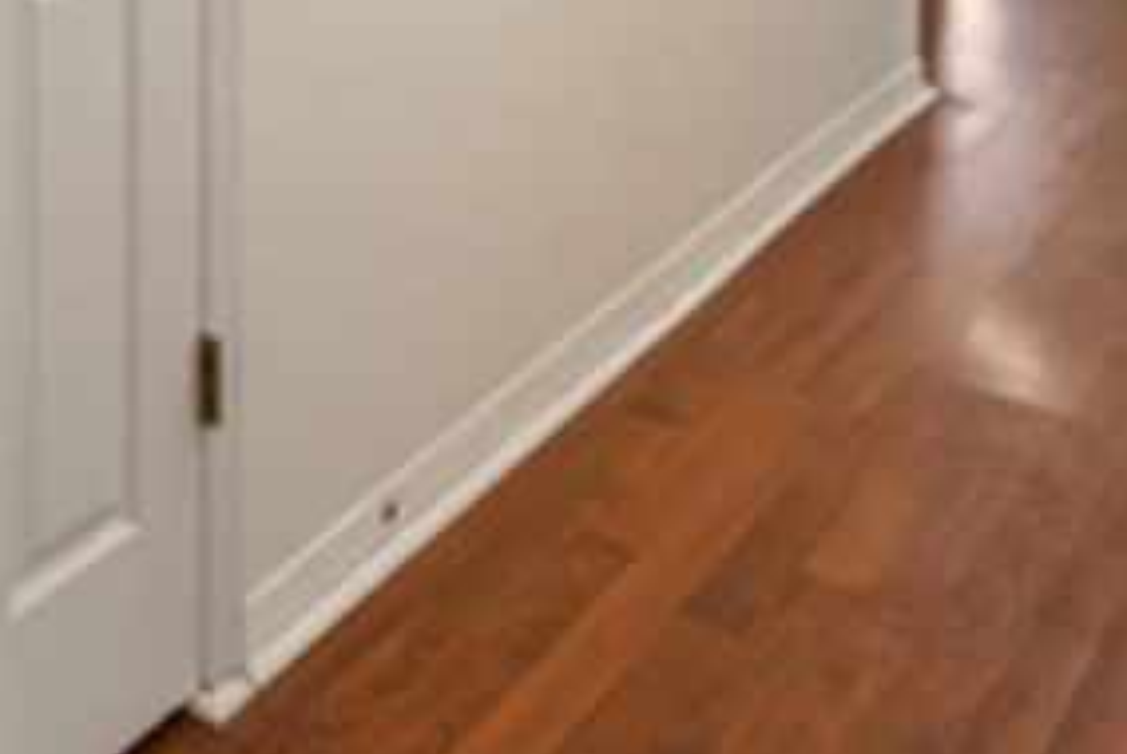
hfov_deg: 25.1
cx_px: -516
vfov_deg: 17.3
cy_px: -631
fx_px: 1974
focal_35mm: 63
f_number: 6.3
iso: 250
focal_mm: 14
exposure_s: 1/40
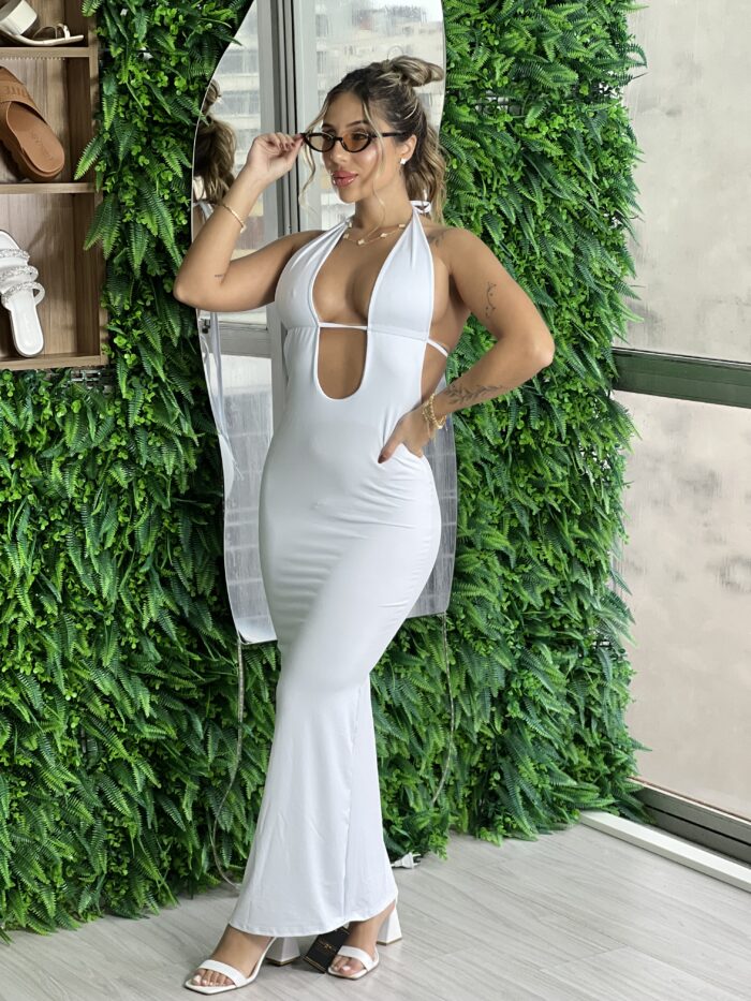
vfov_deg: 25.3
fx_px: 2227
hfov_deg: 19.1
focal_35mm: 77
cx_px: 376
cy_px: 500
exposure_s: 1/120
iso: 160
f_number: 2.8
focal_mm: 9
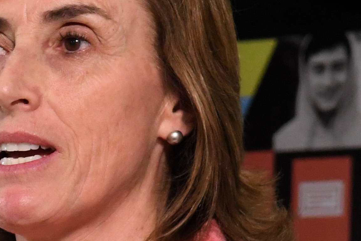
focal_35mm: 364
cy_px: 343
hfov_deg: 5.6
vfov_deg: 3.8
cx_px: -238
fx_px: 3650
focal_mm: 50
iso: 2000
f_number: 5.6
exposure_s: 1/80
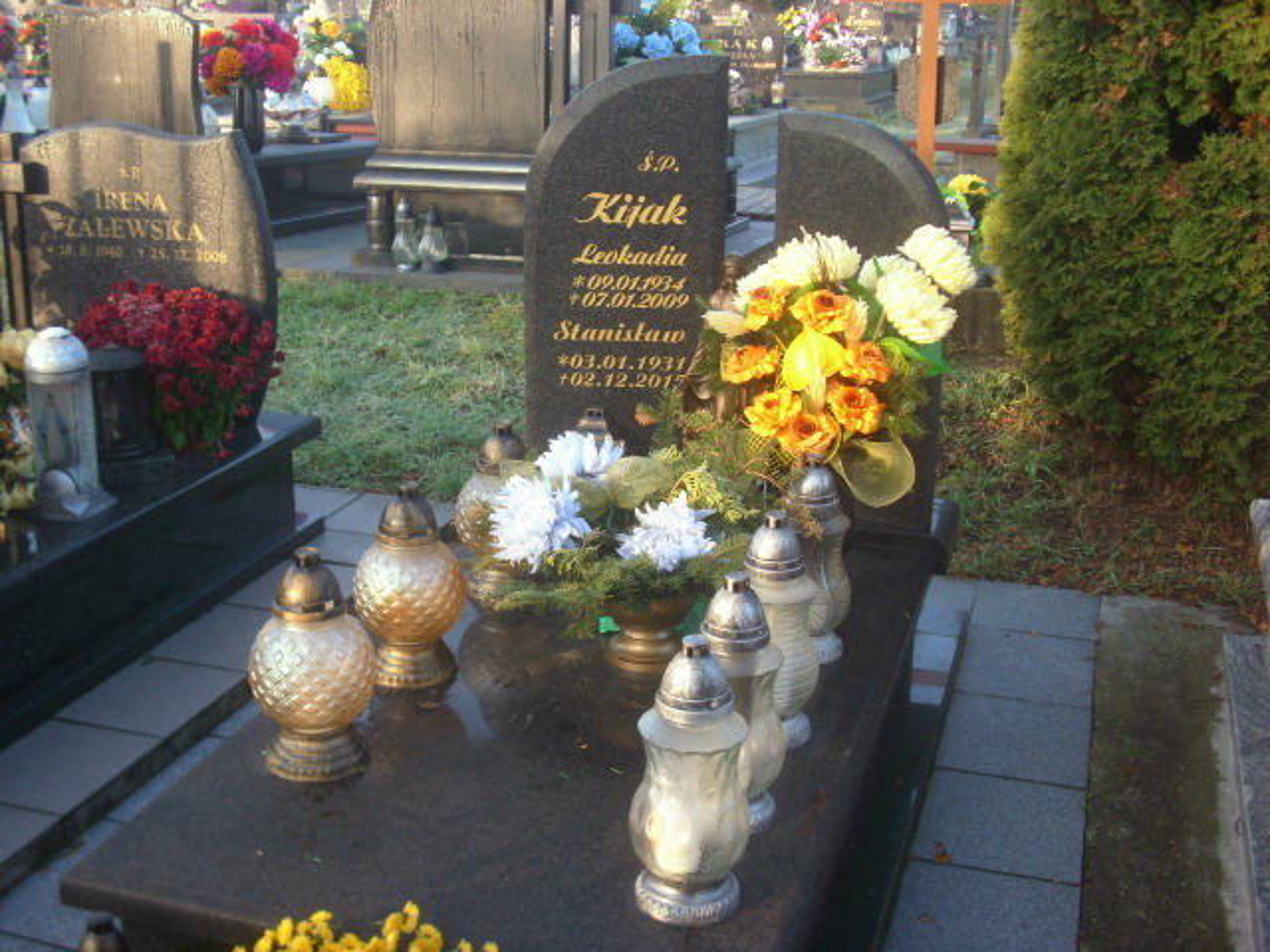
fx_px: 1651
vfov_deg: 32.2
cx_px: 635
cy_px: 476
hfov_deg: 42.1
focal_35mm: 45
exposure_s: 1/100
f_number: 3.1
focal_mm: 7.6
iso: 50
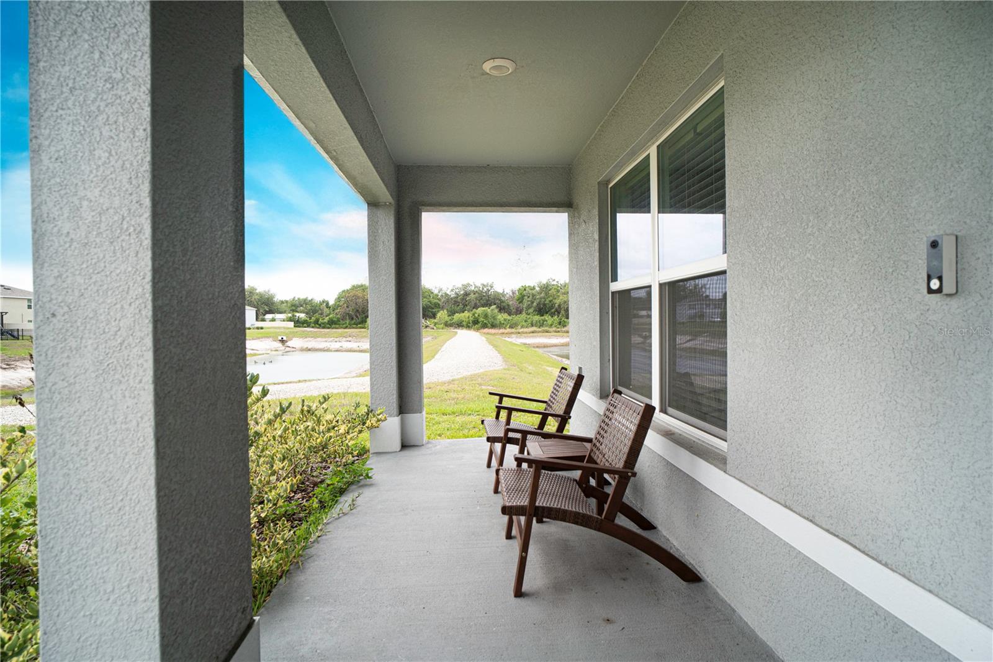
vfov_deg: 67.4
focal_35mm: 18
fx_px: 496
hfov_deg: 90.0
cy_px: 331
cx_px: 496
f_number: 4
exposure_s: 1/1600
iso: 640
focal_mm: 18
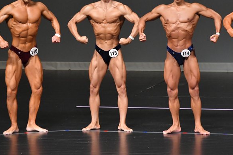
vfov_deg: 3.3
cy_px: 61
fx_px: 2686
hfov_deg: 5.0
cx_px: 91
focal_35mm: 415
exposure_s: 1/400
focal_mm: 210
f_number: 5.6
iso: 5000
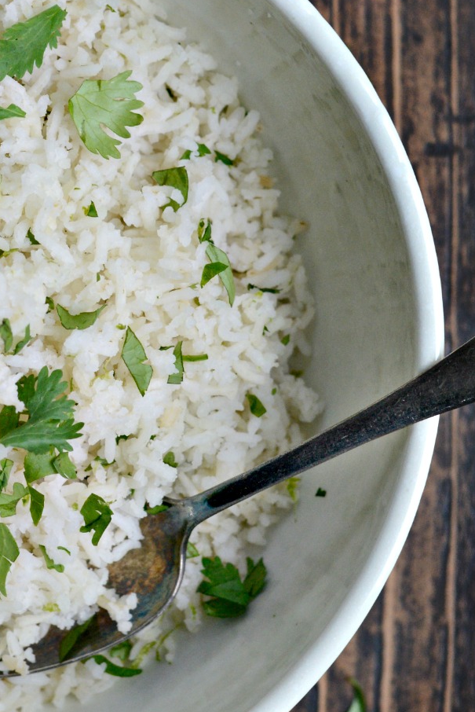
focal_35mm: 122
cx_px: 63
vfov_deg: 16.8
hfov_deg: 11.2
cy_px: 292
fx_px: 2412
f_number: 4.5
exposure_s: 1/640
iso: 1000
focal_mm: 50
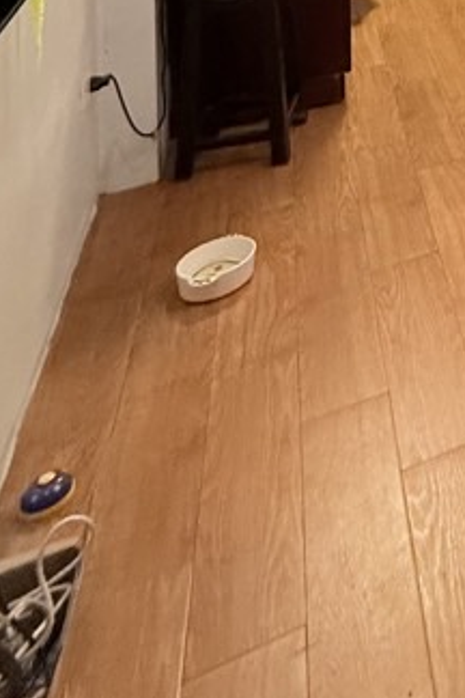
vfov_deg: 30.0
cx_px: 805
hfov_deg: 21.2
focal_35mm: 46
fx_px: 891
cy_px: -287
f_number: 2.2
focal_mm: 2.22
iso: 400
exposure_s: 1/100
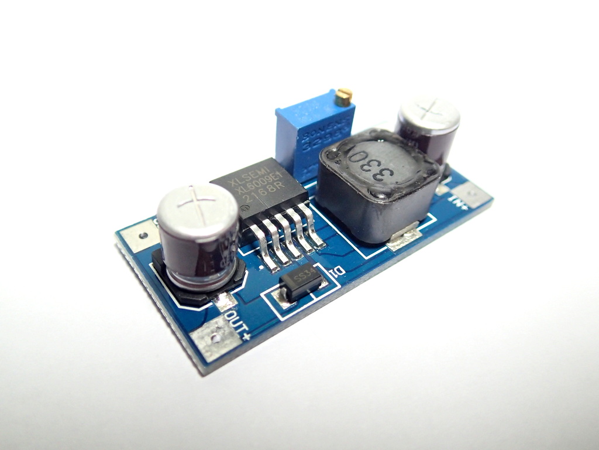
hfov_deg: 60.0
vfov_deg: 46.8
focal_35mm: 30
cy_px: 225
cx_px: 300
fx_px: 519
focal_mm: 5.5
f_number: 2.3
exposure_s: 1/125
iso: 500
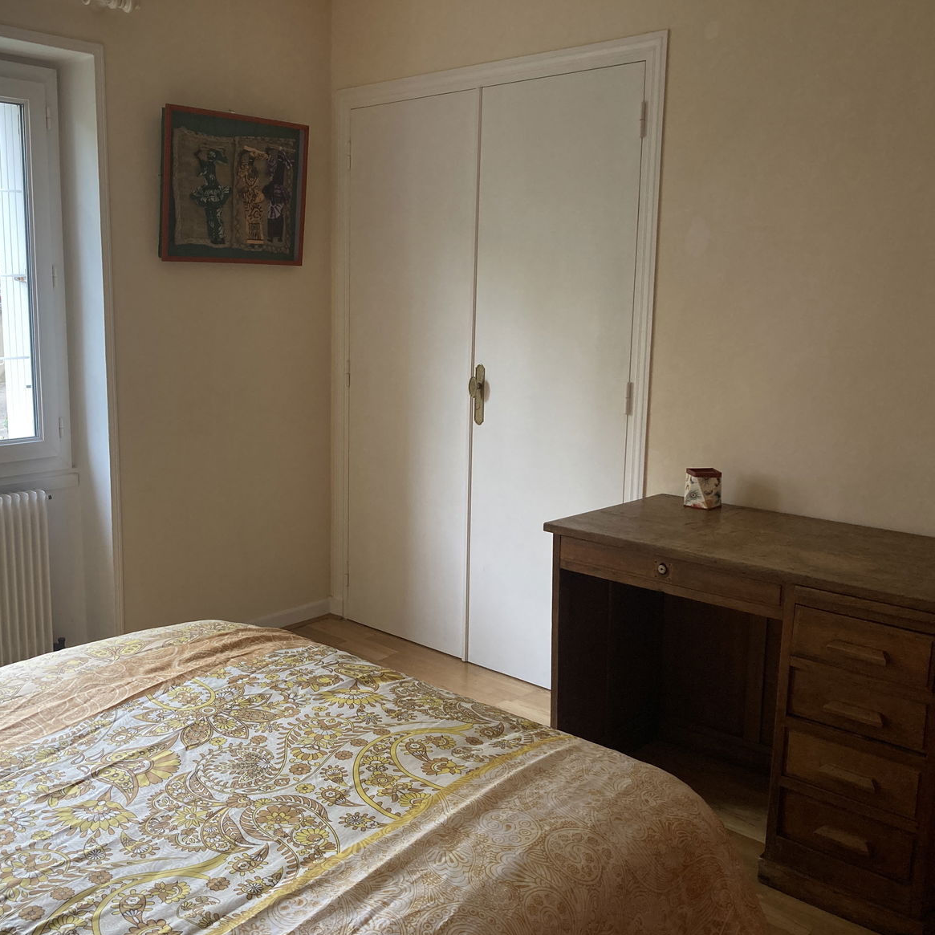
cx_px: 344
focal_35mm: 34
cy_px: 481
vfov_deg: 48.4
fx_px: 1039
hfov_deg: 48.0
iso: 100
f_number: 1.8
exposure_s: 1/60
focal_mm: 3.99
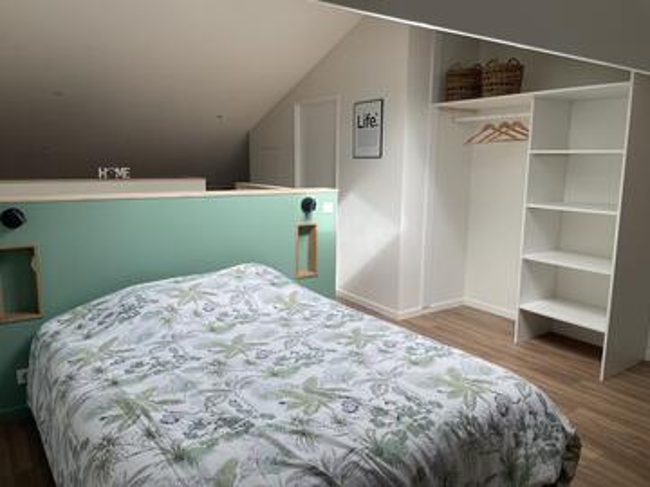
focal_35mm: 26
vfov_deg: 53.1
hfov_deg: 67.3
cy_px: 244
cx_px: 325
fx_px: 488
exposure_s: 1/223
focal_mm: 4.2
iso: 32
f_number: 1.6
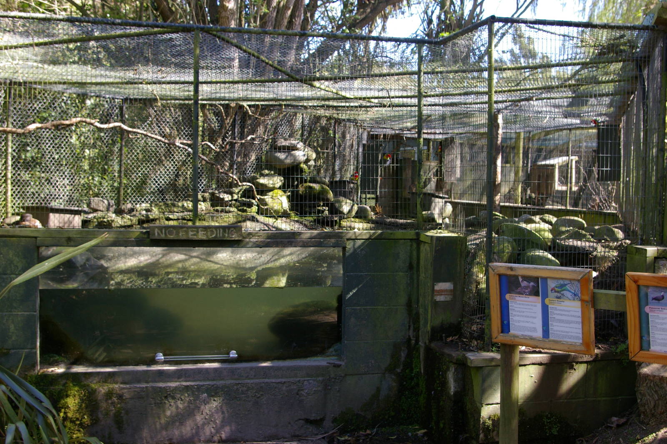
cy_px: 222
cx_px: 334
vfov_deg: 34.2
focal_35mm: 39
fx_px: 722
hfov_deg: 49.6
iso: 400
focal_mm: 26
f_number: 8
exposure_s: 1/90
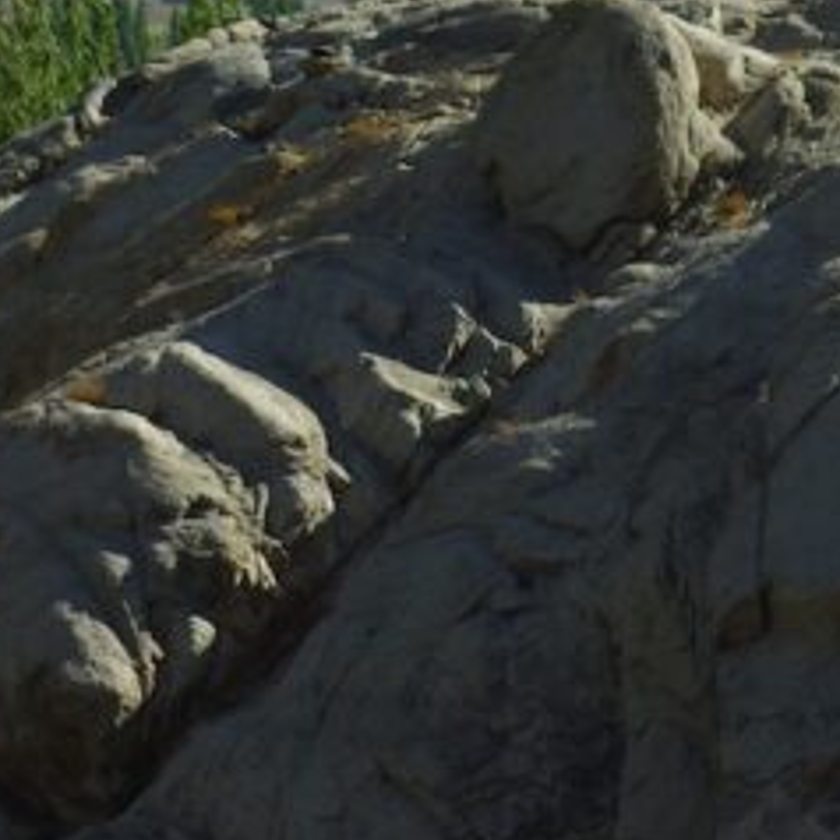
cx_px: 937
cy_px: -558
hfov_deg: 2.9
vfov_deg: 2.9
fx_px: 16582
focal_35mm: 604
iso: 100
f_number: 6.7
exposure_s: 1/350
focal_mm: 110
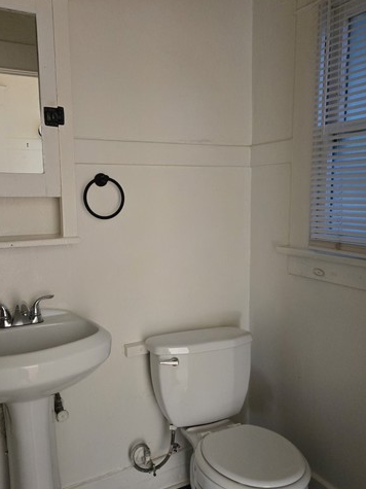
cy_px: 258
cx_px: 178
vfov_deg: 58.3
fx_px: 437
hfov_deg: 45.4
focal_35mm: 31
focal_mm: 5.4
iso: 800
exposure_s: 1/120
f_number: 1.8
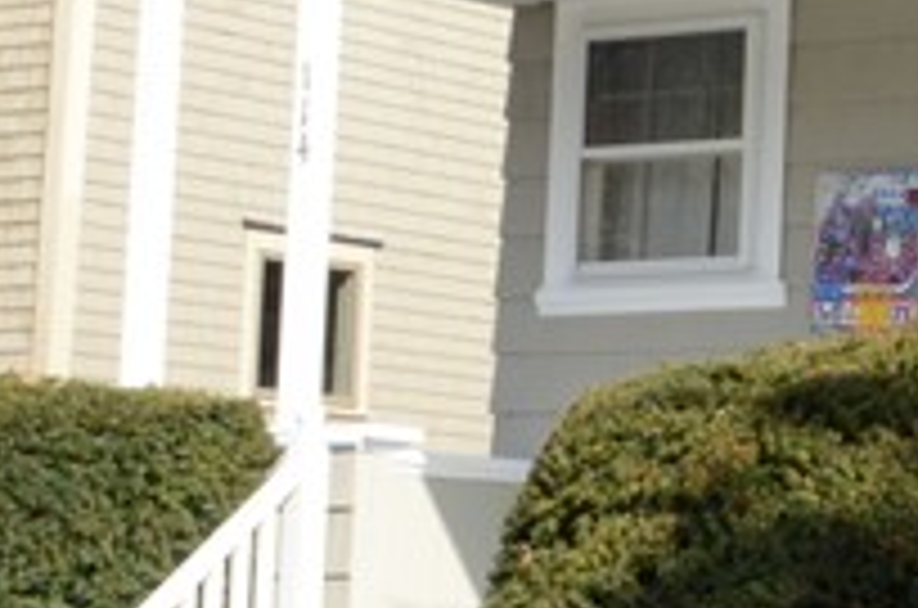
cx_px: 1379
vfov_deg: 9.5
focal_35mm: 144
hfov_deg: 13.5
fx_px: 3663
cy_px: 131
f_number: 16
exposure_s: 1/200
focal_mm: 18
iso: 500
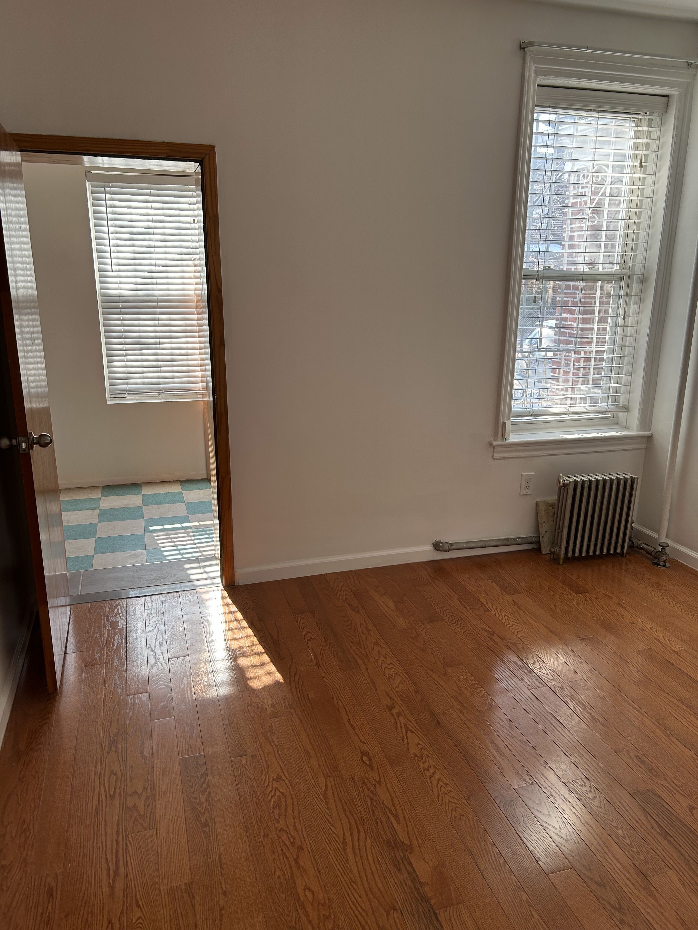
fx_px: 699
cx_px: 349
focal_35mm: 26
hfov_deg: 53.1
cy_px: 465
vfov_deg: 67.3
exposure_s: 1/121
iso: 64
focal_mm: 5.7
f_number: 1.5
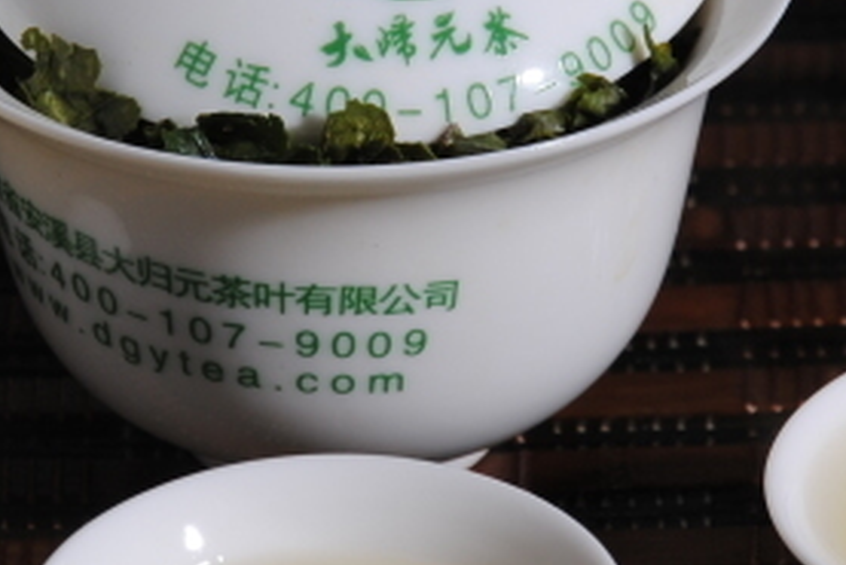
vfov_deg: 2.5
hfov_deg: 3.8
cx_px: 253
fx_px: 12790
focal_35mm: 544
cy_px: 197
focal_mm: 98
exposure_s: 1/125
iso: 100
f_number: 7.1
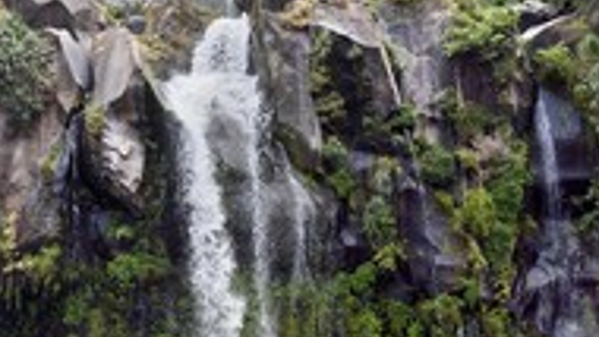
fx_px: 1064
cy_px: 183
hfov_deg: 30.8
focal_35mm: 67
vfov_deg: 18.0
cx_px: 139
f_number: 10
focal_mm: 29
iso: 400
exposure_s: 1/160
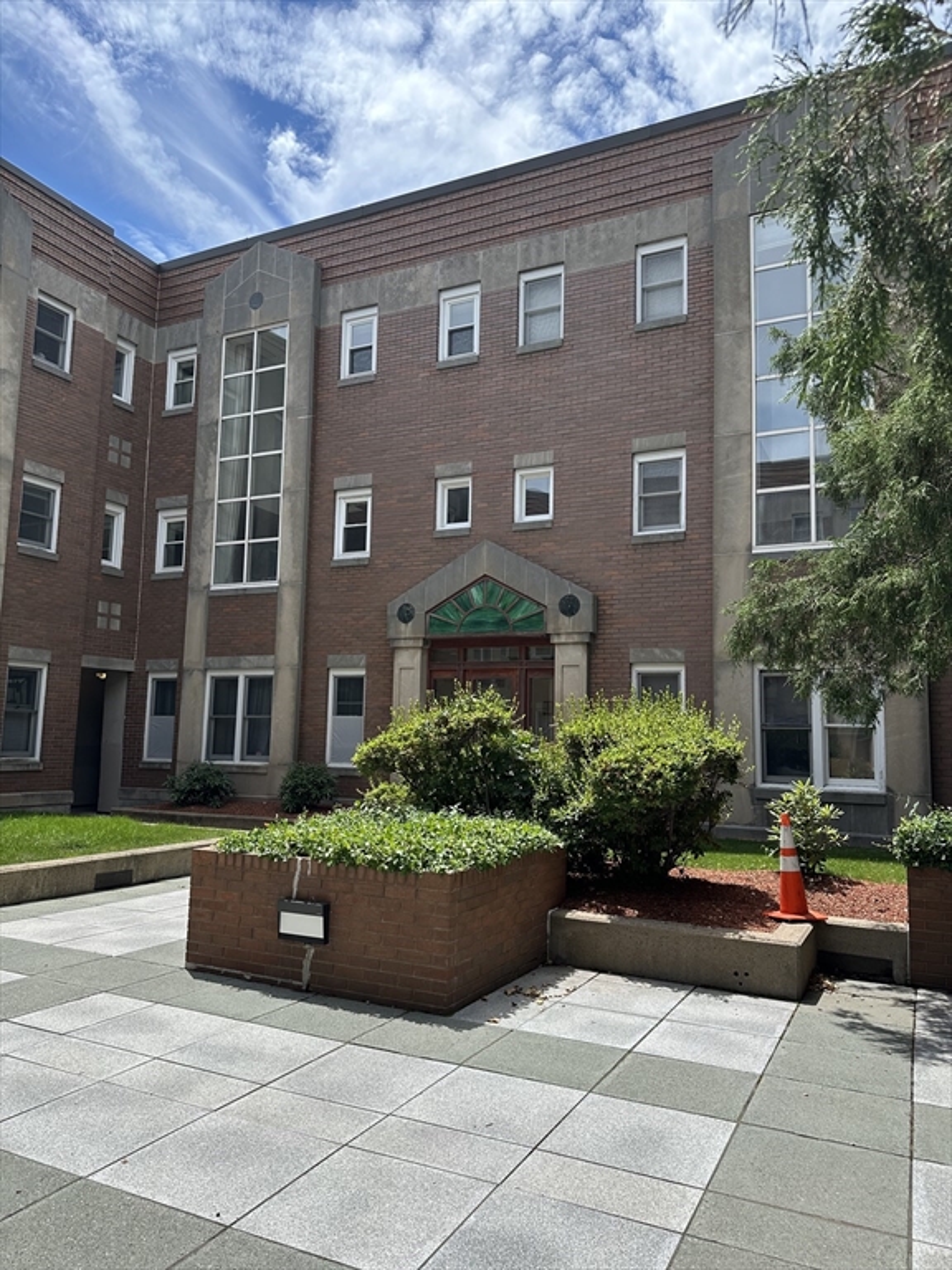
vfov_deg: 71.6
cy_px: 635
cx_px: 476
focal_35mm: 24
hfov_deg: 56.8
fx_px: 880
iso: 80
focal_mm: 6.86
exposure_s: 1/4184
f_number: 1.78
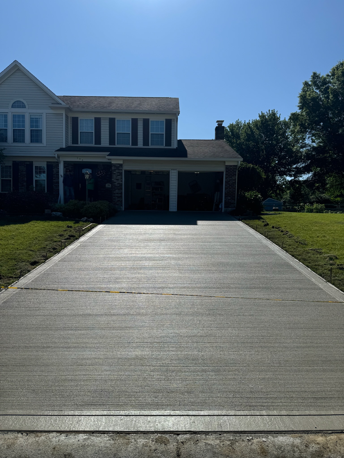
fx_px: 318
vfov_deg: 71.6
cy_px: 229
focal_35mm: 24
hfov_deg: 56.8
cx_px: 172
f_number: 1.78
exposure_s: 1/10417
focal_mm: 6.76
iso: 80
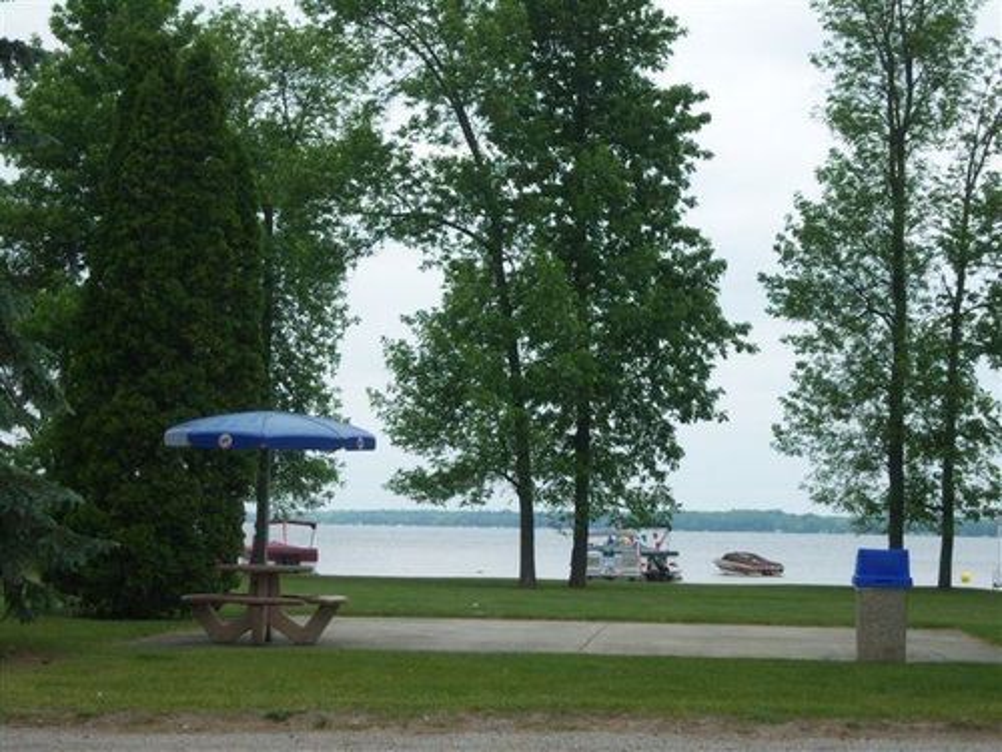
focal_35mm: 81
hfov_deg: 24.1
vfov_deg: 18.2
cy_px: 376
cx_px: 501
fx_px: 2345
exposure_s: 1/640
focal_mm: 17.1
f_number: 4
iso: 80
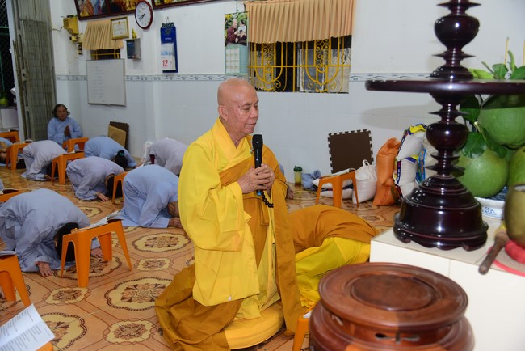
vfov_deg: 41.2
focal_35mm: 32
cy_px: 176
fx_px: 467
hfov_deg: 58.7
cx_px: 262
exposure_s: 1/100
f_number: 4
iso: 500
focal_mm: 32
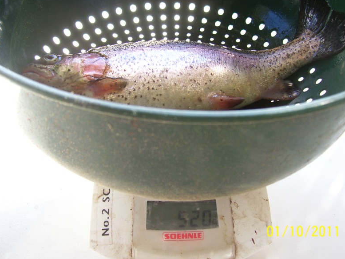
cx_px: 176
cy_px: 131
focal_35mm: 35
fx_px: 349
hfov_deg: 52.6
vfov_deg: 40.7
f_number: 2.7
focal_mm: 5.6
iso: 80
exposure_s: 1/90
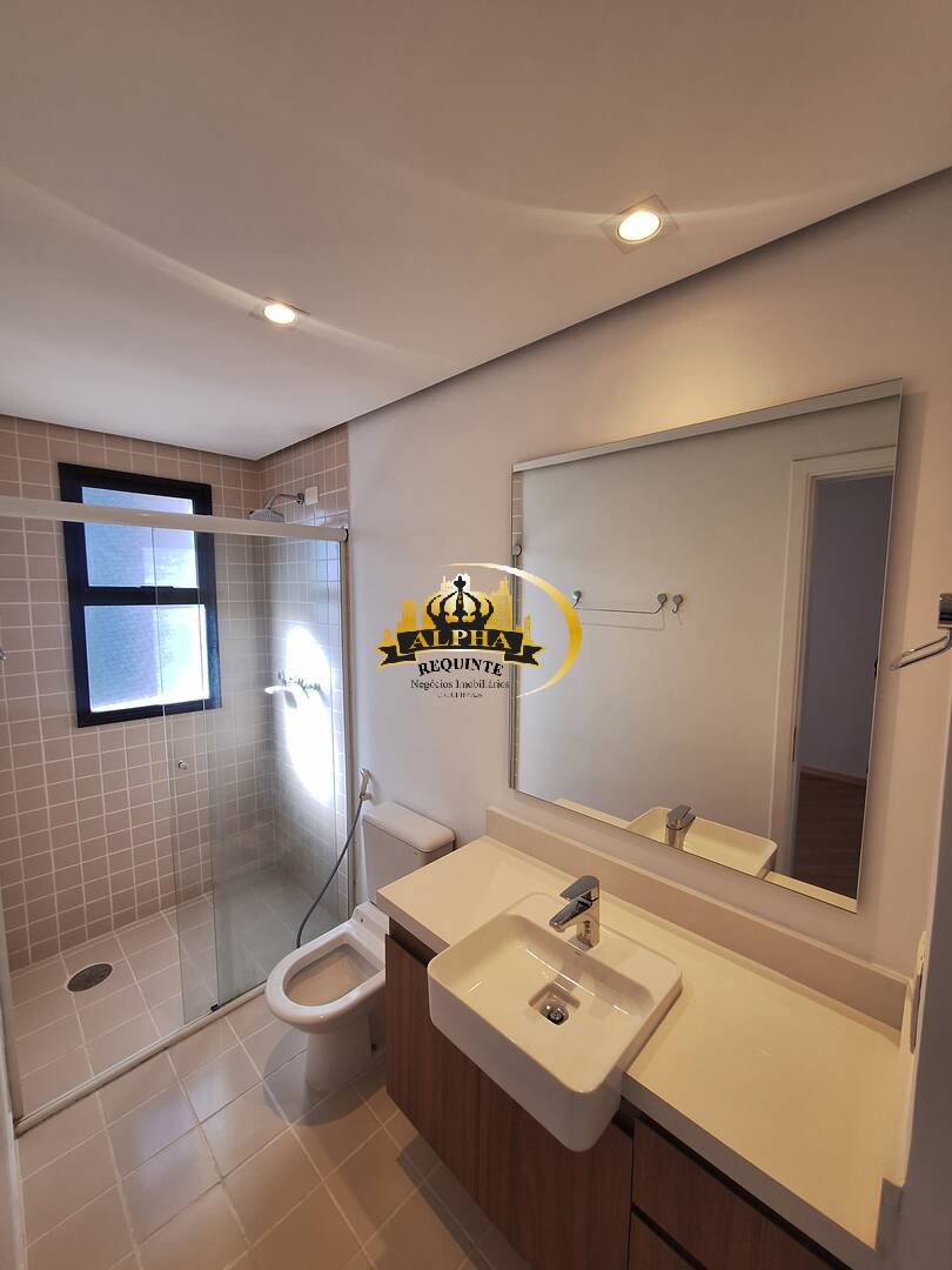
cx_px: 476
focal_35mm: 13
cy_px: 635
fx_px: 477
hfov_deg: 89.9
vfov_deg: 106.2
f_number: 2.2
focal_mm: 1.74
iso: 80
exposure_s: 1/120
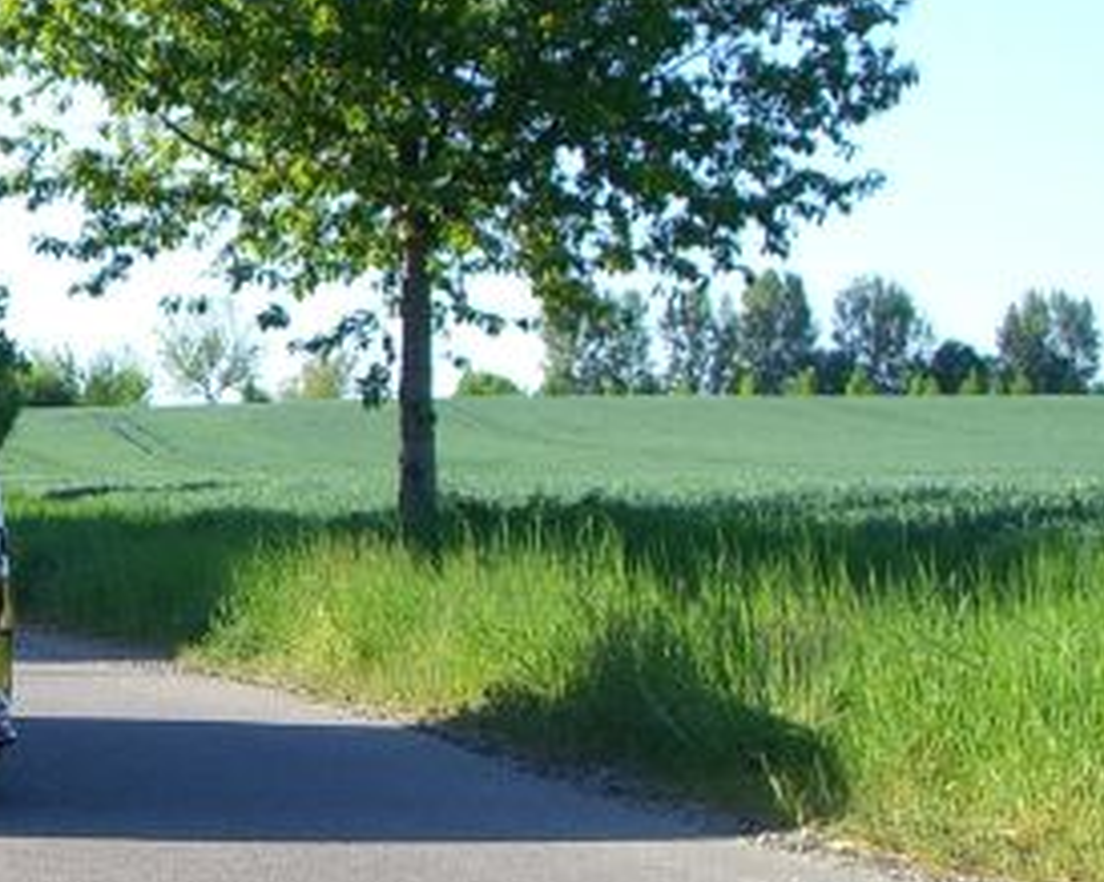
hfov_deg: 13.6
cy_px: 640
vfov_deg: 11.5
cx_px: -488
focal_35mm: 134
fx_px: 4377
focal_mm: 7.6
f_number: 4.8
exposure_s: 1/160
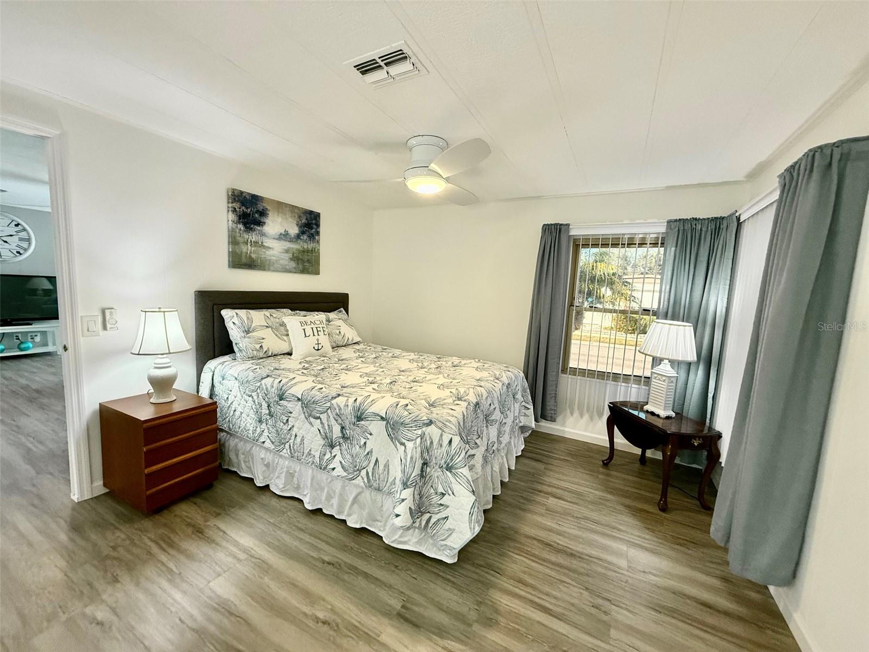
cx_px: 434
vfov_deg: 85.7
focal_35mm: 14
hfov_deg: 102.1
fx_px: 351
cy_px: 326
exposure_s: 1/120
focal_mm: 2.22
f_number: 2.2
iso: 320
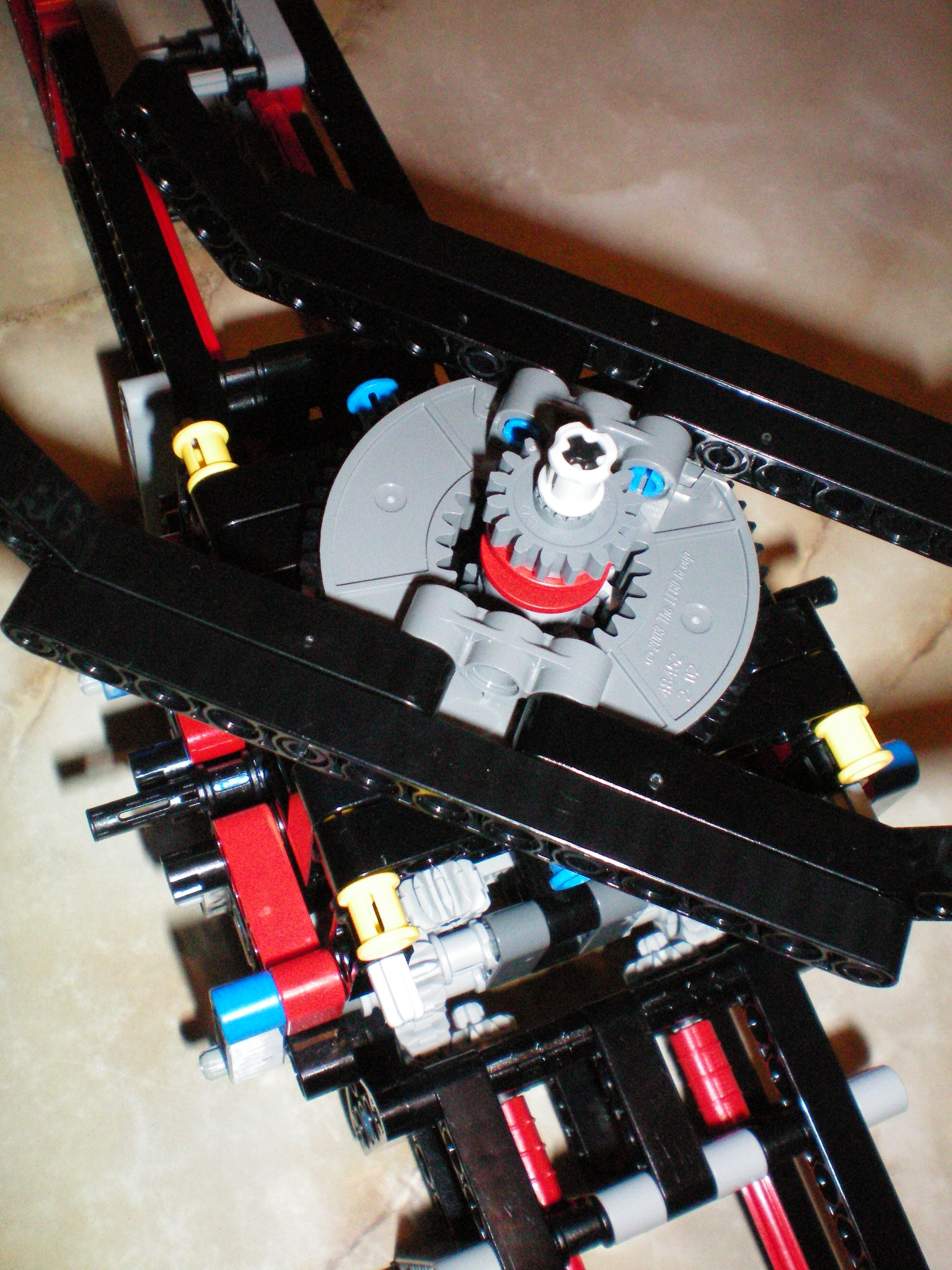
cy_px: 635
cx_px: 476
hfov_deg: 37.7
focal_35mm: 38
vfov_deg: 49.0
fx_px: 1393
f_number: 4.6
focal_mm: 6.3
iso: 400
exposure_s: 1/60
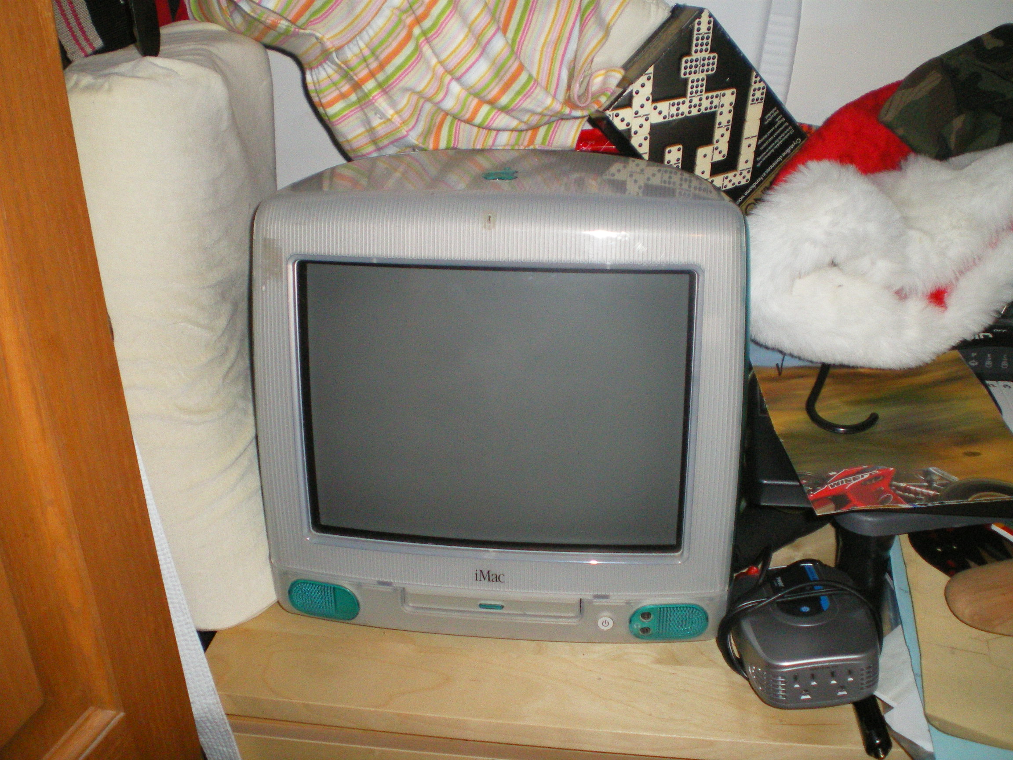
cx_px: 506
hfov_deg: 49.0
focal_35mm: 38
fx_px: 1112
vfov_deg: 37.7
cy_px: 380
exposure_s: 1/50
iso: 400
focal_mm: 6.3
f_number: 3.1
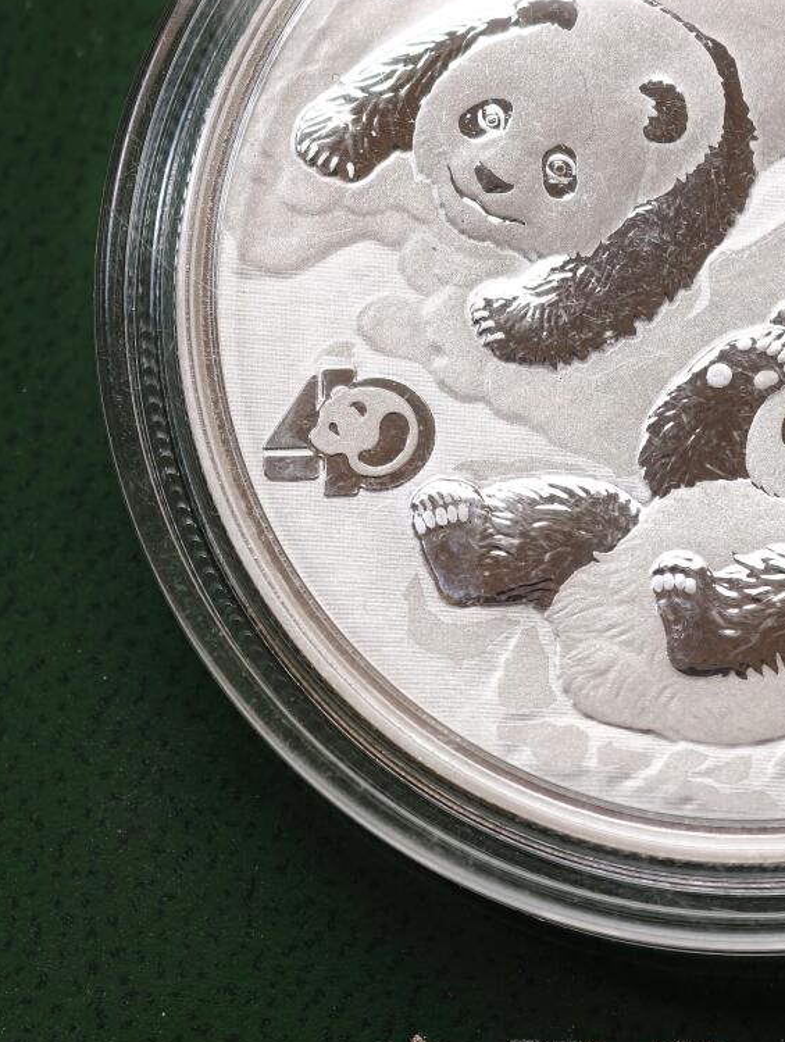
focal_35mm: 204
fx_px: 6151
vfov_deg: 9.7
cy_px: 167
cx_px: 669
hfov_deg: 7.3
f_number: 2.67
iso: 156
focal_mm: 22.48
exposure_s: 1/100
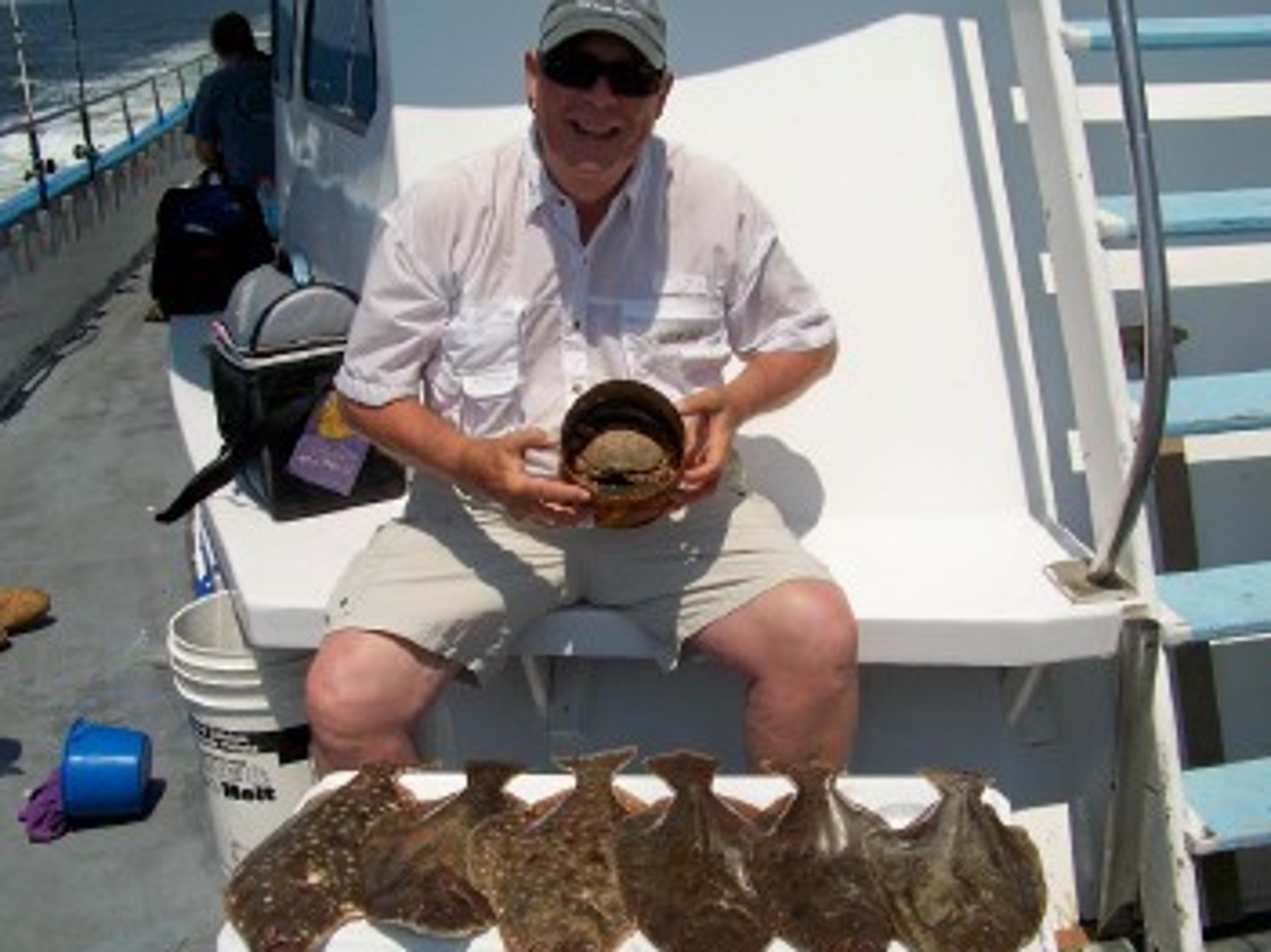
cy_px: 525
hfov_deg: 45.8
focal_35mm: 41
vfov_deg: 35.1
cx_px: 597
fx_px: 1505
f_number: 4
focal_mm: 5.85
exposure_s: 1/1000
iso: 64
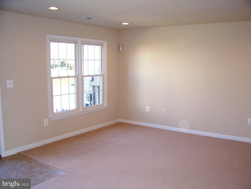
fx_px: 247
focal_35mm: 34
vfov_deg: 41.8
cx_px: 126
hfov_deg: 54.0
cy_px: 94
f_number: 2.7
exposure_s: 1/90
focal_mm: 5.6
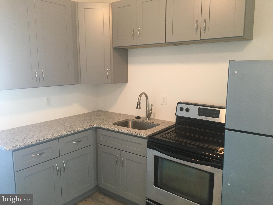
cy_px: 102
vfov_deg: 48.2
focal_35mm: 29
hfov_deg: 61.7
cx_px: 136
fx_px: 229
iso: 125
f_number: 2.2
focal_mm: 4.15
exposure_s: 1/30
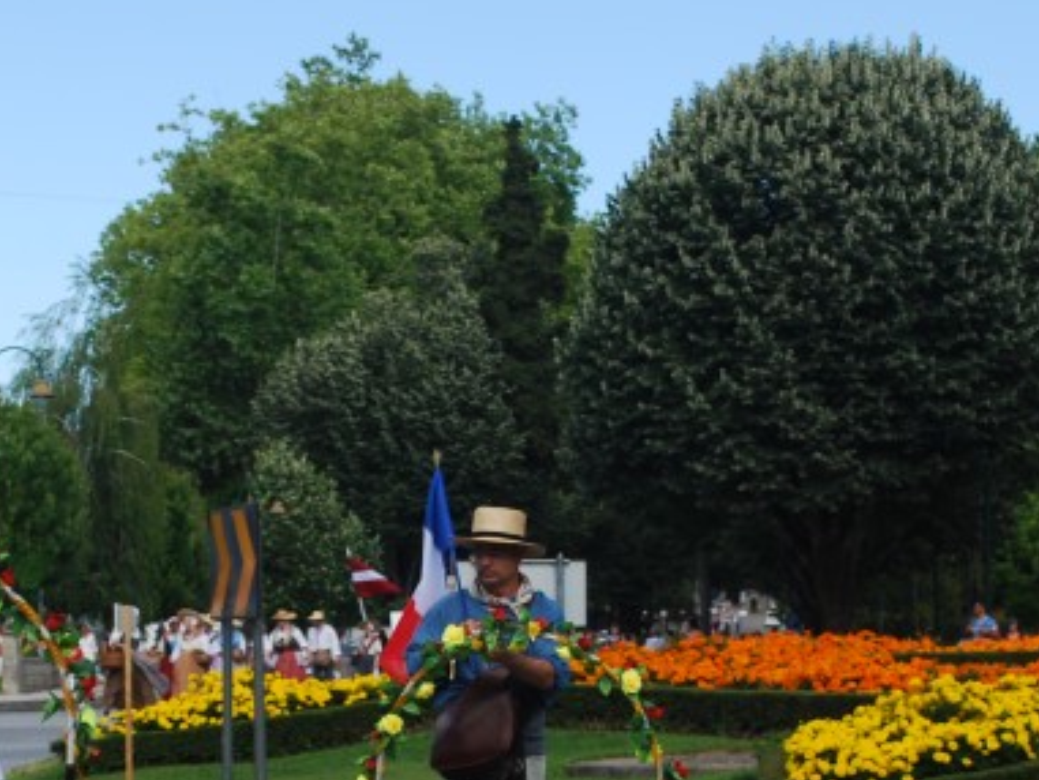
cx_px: 319
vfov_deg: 16.0
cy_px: 702
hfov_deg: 21.4
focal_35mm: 91
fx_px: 2732
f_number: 6.3
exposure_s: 1/160
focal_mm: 30
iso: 100
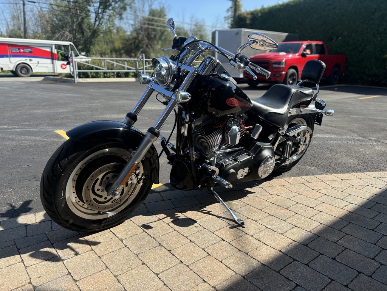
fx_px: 291
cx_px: 194
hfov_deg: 67.3
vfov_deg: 53.1
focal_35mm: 26
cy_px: 146
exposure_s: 1/1311
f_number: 1.6
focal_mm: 5.96
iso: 50
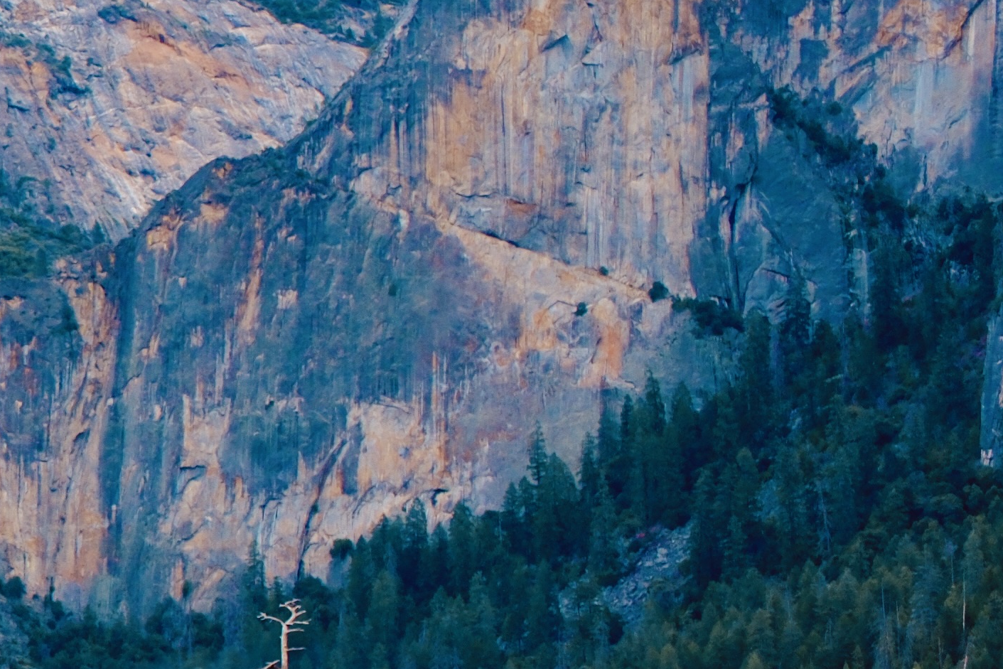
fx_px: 4430
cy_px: 340
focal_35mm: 159
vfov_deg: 8.6
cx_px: -936
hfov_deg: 11.7
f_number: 3.6
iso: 400
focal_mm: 27
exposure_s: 1/800
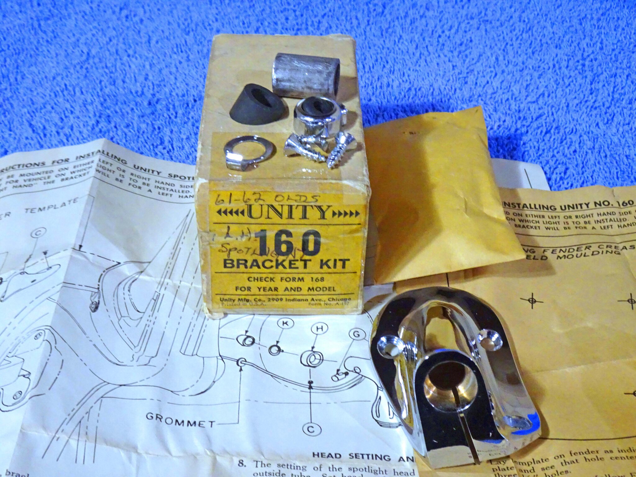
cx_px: 318
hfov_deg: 38.2
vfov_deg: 29.1
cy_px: 238
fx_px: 919
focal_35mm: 50
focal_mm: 8.51
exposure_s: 1/20
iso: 800
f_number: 4.5
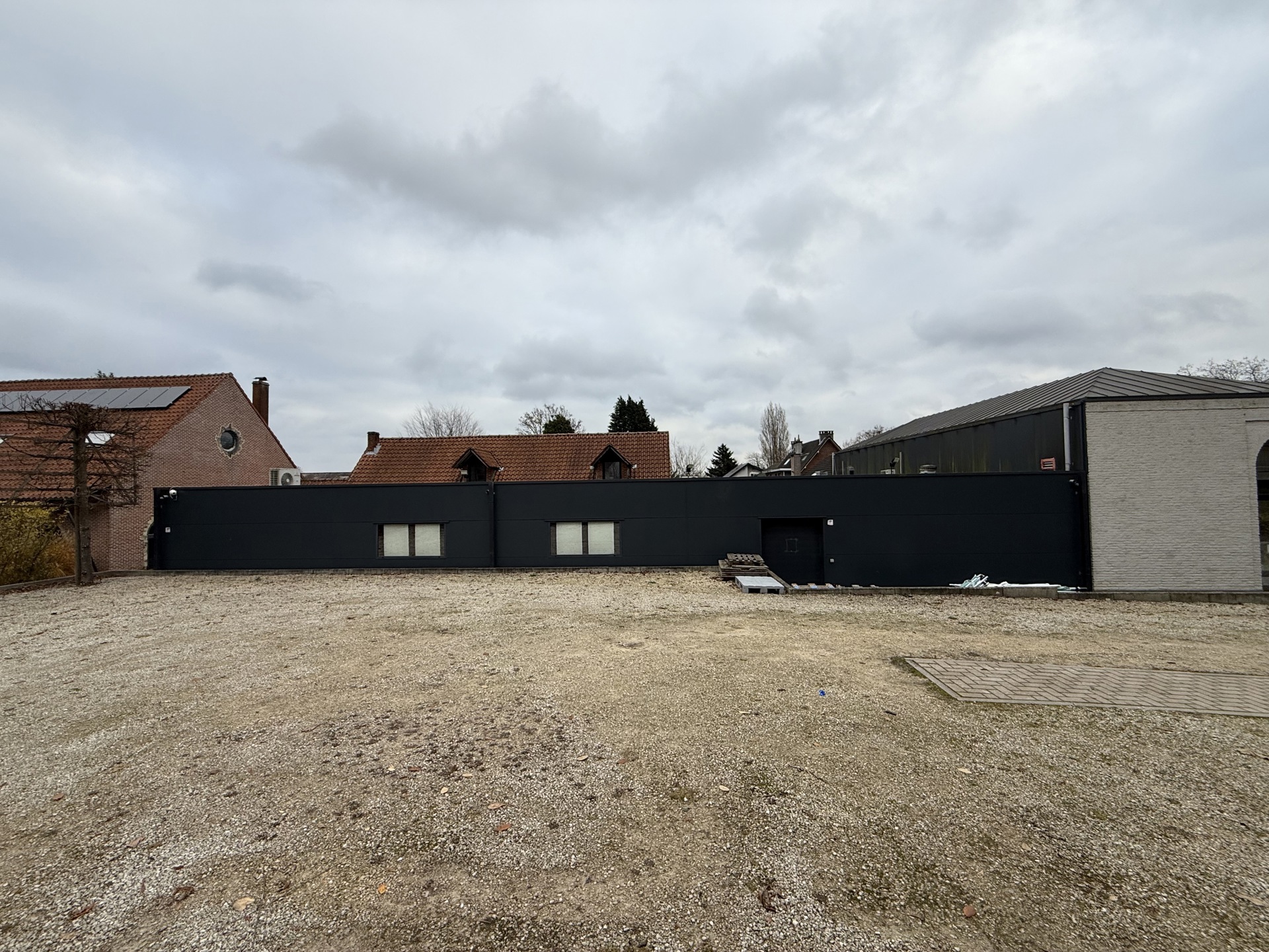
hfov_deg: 102.1
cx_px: 634
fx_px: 513
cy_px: 476
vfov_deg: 85.7
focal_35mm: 14
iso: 50
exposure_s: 1/273
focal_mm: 2.22
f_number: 2.2
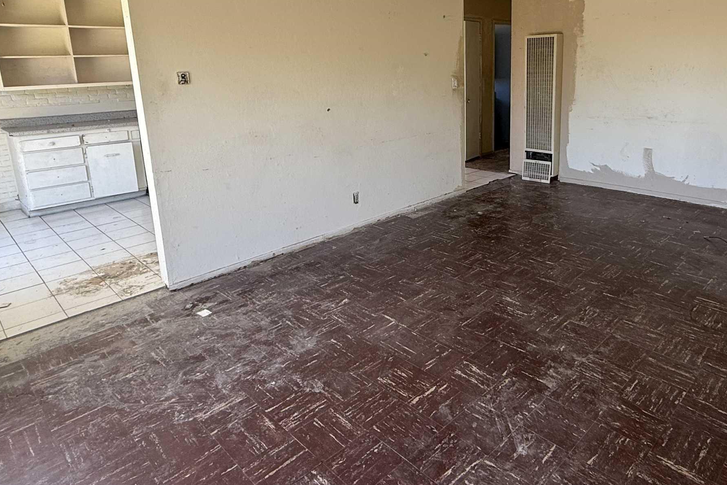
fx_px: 505
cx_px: 423
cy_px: 165
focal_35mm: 25
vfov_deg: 50.5
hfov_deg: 71.0
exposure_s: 1/99
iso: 80
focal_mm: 2.22
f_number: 2.2
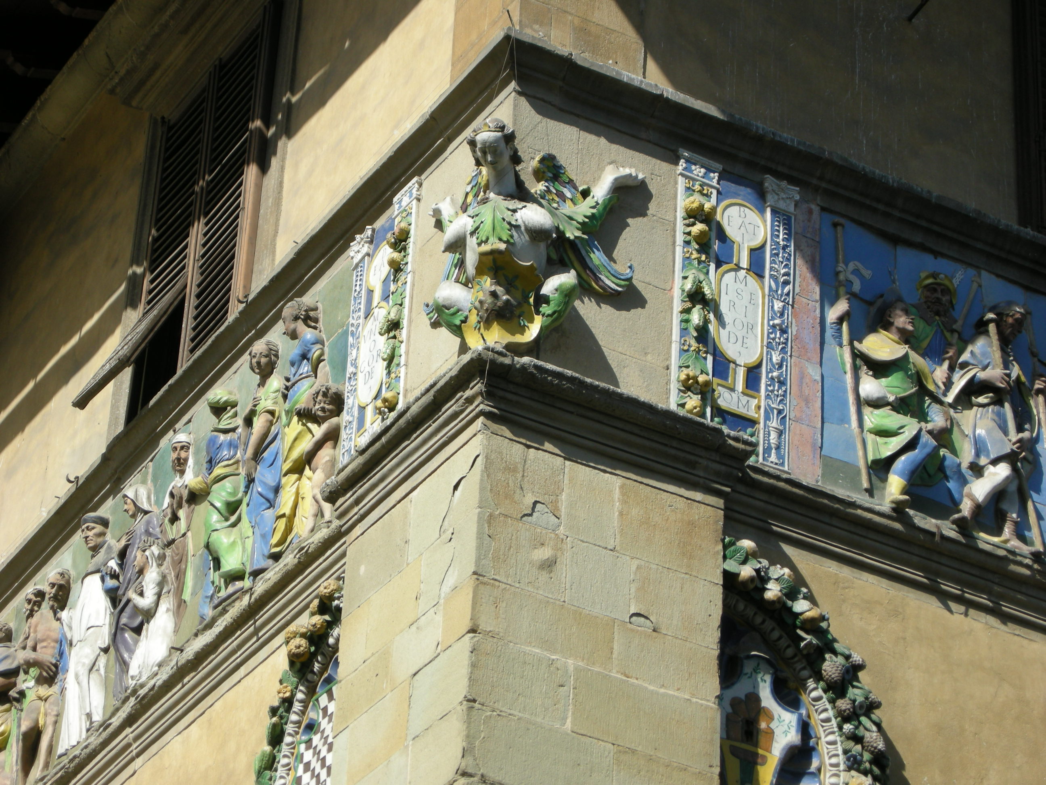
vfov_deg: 11.8
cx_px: 523
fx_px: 3807
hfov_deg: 15.6
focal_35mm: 126
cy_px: 392
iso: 64
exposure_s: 1/243
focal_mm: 26.3
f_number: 5.8
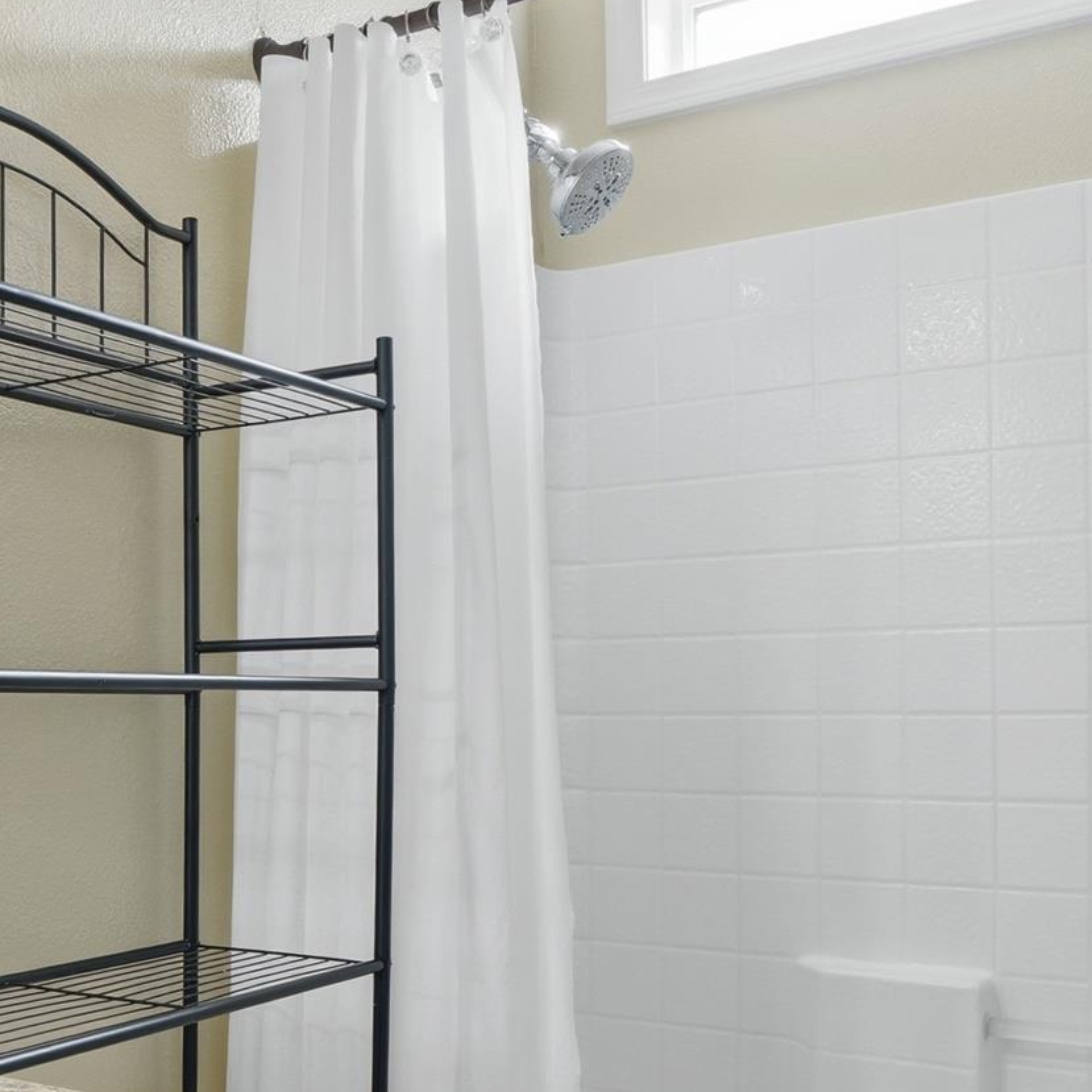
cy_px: 728
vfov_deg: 40.4
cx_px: 171
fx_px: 1463
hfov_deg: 38.9
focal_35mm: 41
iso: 250
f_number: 9
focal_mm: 16
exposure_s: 1/160
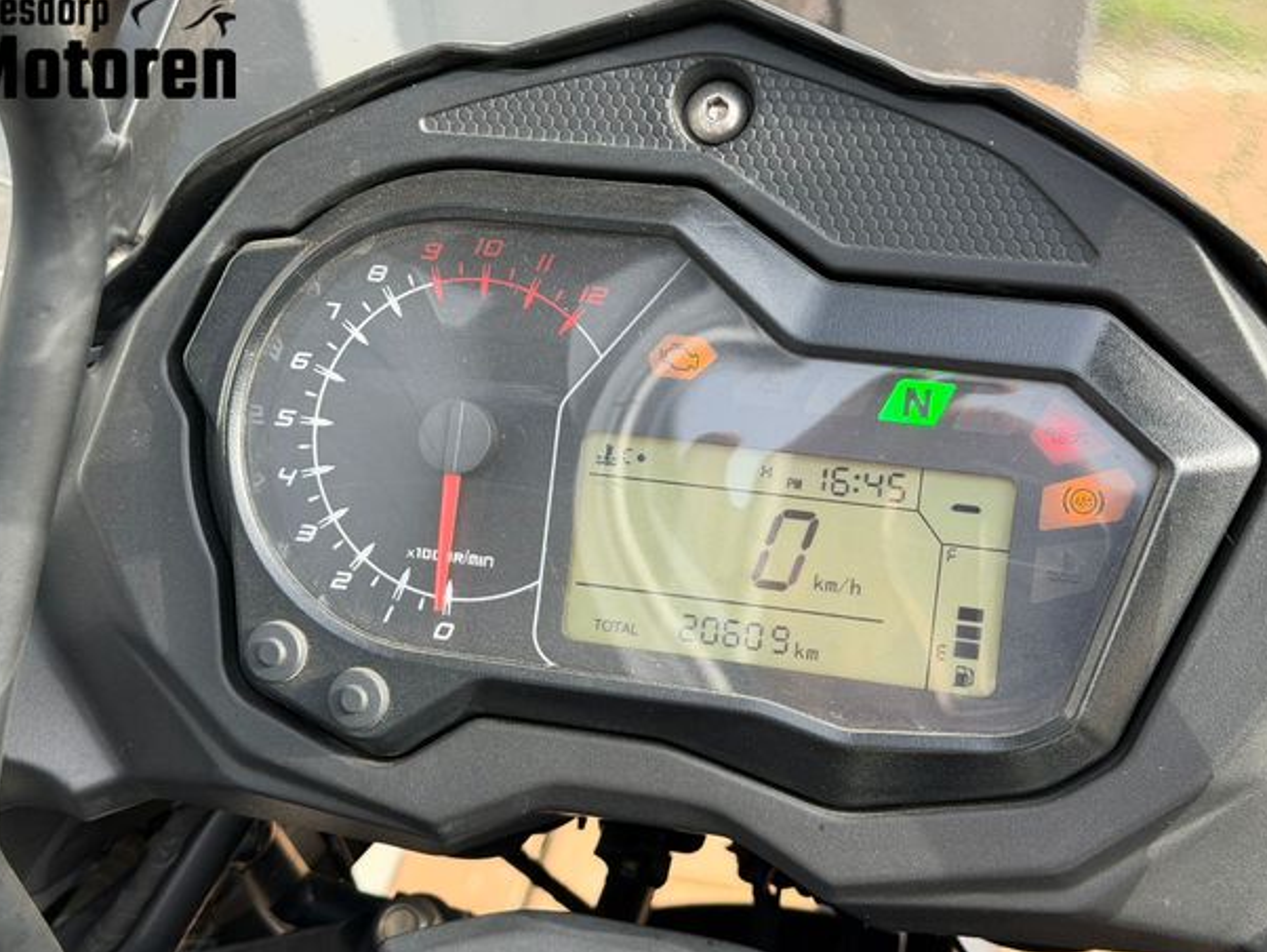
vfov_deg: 28.6
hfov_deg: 37.5
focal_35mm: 51
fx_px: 1867
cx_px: 640
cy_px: 463
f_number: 1.78
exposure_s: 1/444
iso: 80
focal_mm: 6.76
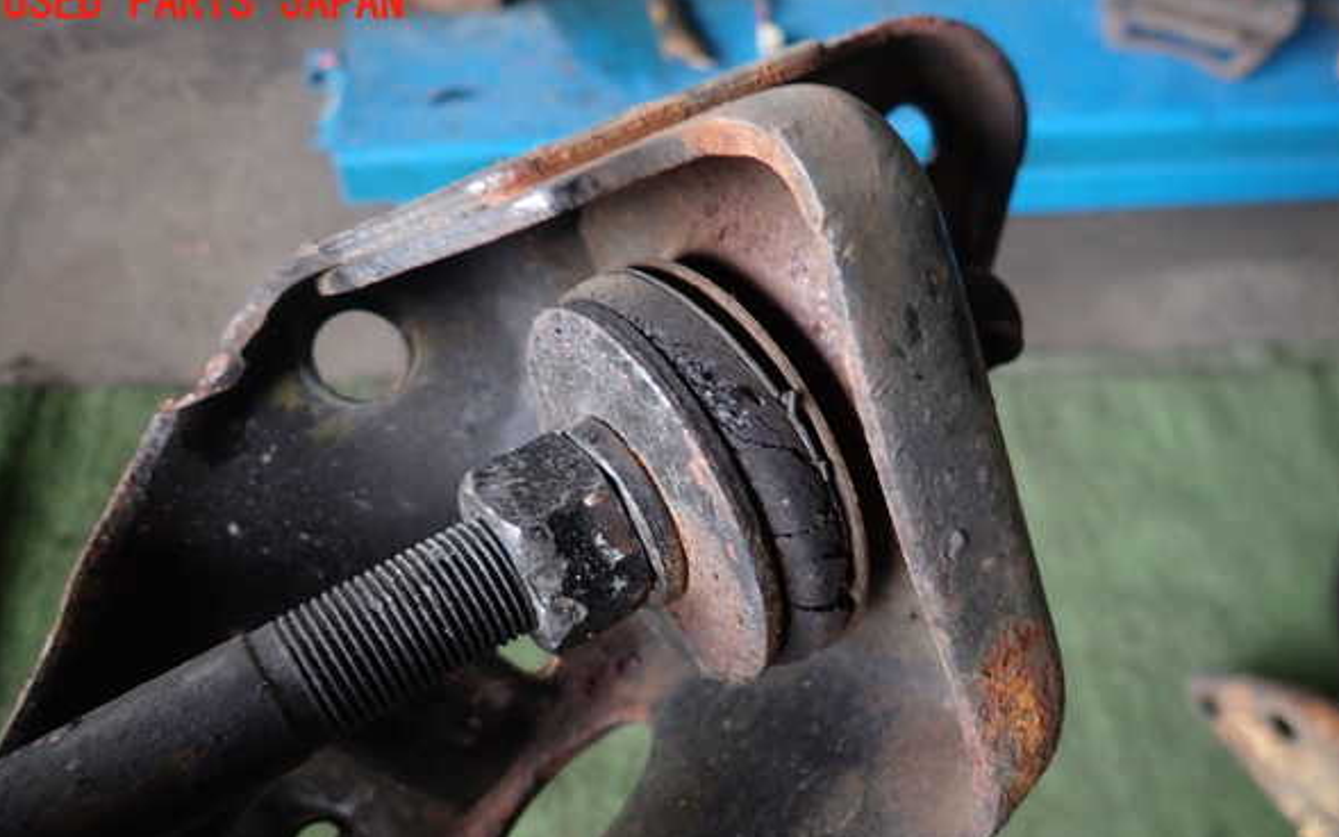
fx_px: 985
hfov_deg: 68.4
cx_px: 673
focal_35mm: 27
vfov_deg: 45.8
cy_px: 487
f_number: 2
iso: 200
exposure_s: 1/50
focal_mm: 4.5
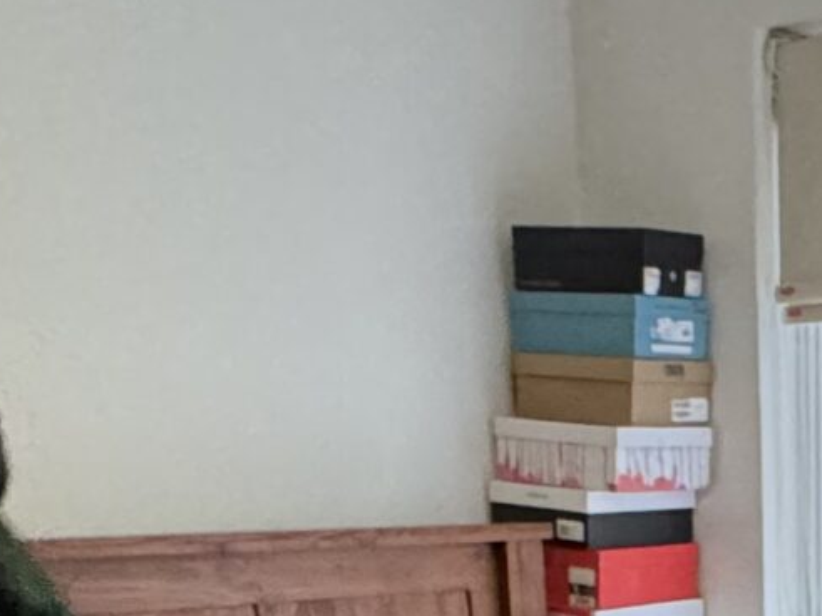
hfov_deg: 25.5
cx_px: 805
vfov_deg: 15.8
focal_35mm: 73
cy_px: 1239
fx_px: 1733
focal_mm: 2.22
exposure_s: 1/50
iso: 800
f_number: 2.2
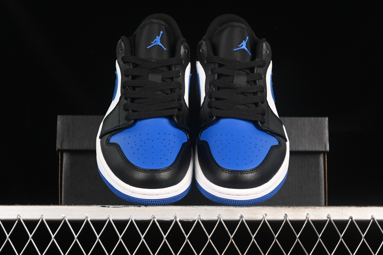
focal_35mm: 75
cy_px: 128
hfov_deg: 27.0
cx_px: 192
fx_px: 798
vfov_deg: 18.2
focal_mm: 50
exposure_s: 1/60
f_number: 7.1
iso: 160
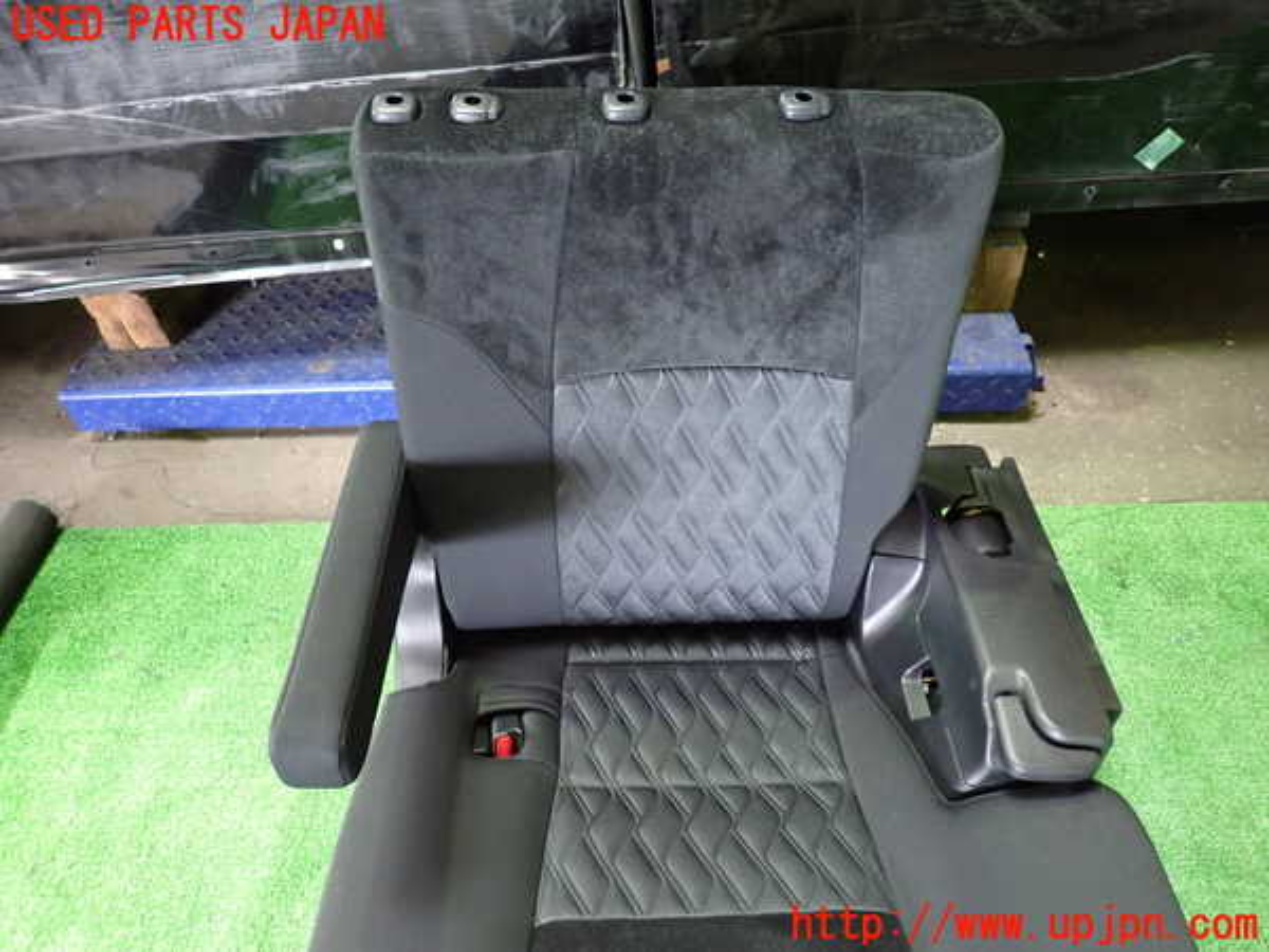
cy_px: 476
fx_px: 916
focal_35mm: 25
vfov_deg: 54.9
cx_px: 634
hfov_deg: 69.4
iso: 640
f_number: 2
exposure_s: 1/30
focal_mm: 4.5
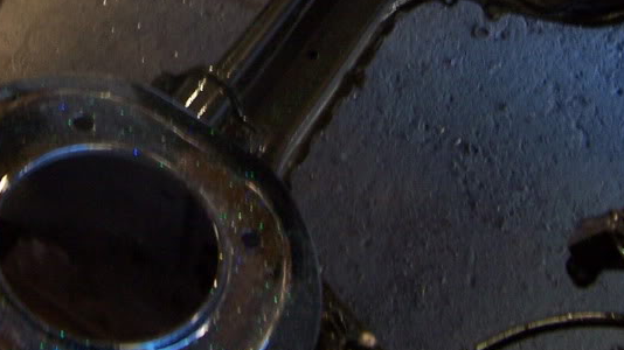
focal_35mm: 69
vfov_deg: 16.6
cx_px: 189
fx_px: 1141
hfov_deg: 30.3
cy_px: -90
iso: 140
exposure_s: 1/8
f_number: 3.4
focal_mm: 5.5
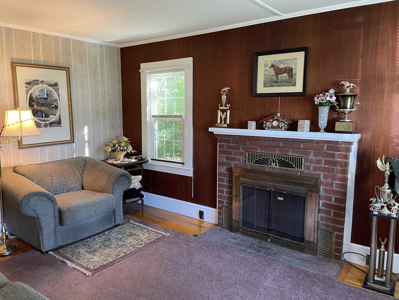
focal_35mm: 26
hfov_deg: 67.3
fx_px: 300
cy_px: 150
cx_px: 200
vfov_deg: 53.1
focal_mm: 4.2
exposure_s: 1/60
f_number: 1.6
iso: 320
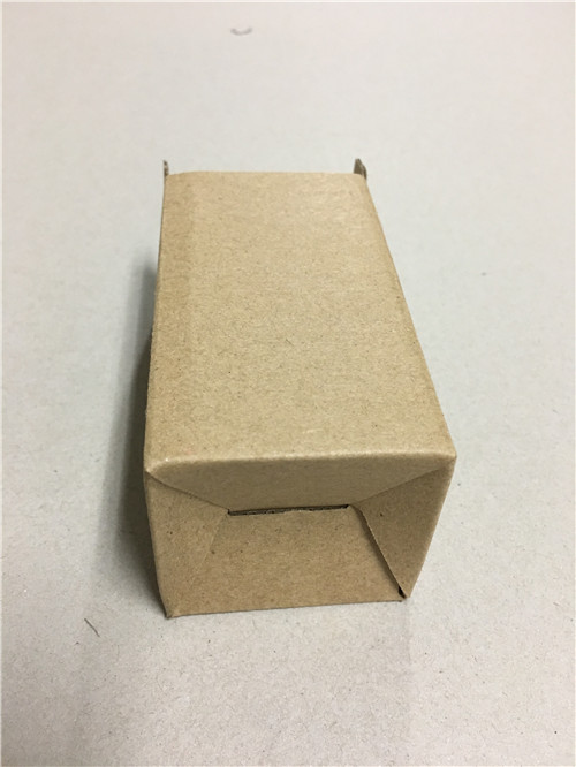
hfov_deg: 48.3
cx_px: 288
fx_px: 643
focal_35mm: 29
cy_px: 384
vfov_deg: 61.6
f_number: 2.2
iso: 100
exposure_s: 1/10
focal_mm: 4.15
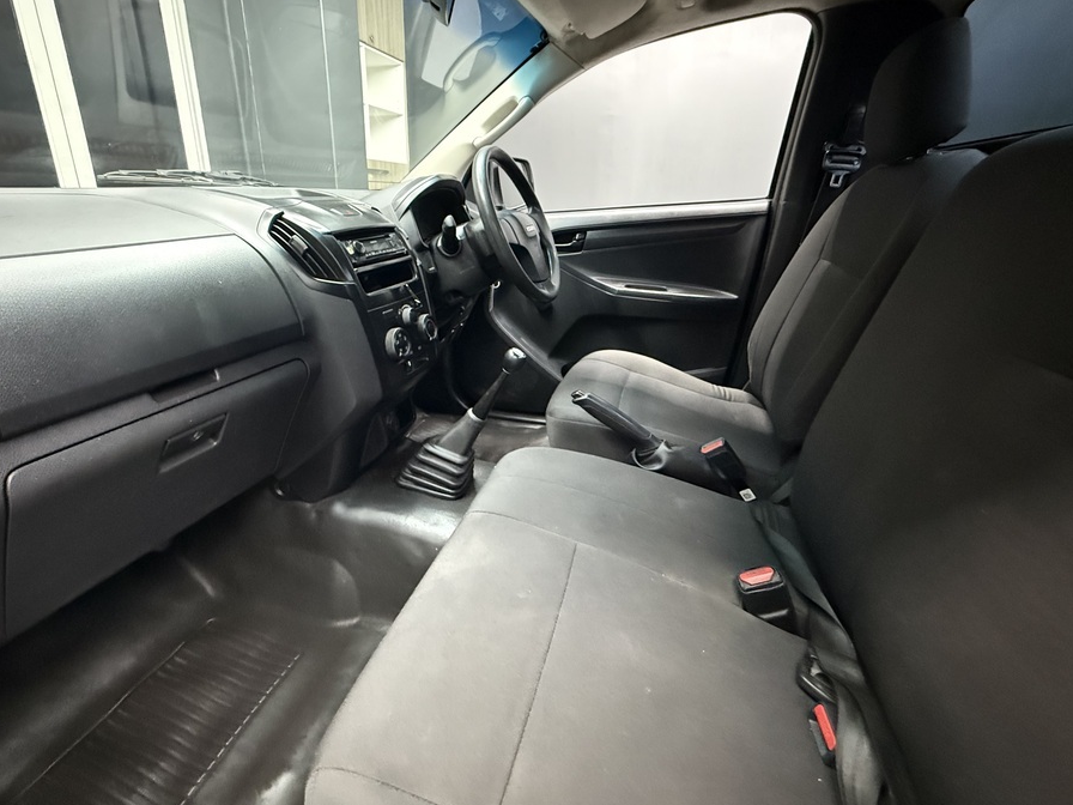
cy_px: 363
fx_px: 496
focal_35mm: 16
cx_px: 495
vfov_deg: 77.9
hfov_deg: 94.3
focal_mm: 2.22
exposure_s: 1/40
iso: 1600
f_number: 2.2
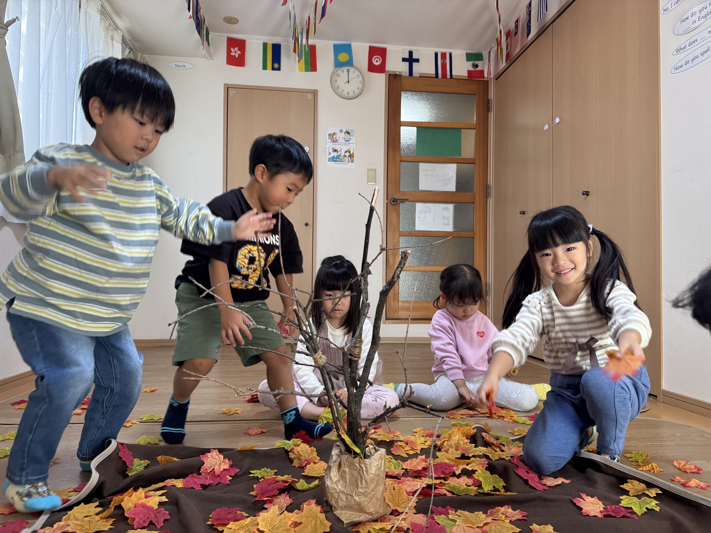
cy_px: 266
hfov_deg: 71.6
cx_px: 356
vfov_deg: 56.8
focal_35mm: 24
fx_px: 493
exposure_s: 1/120
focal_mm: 6.76
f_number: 1.78
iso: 200
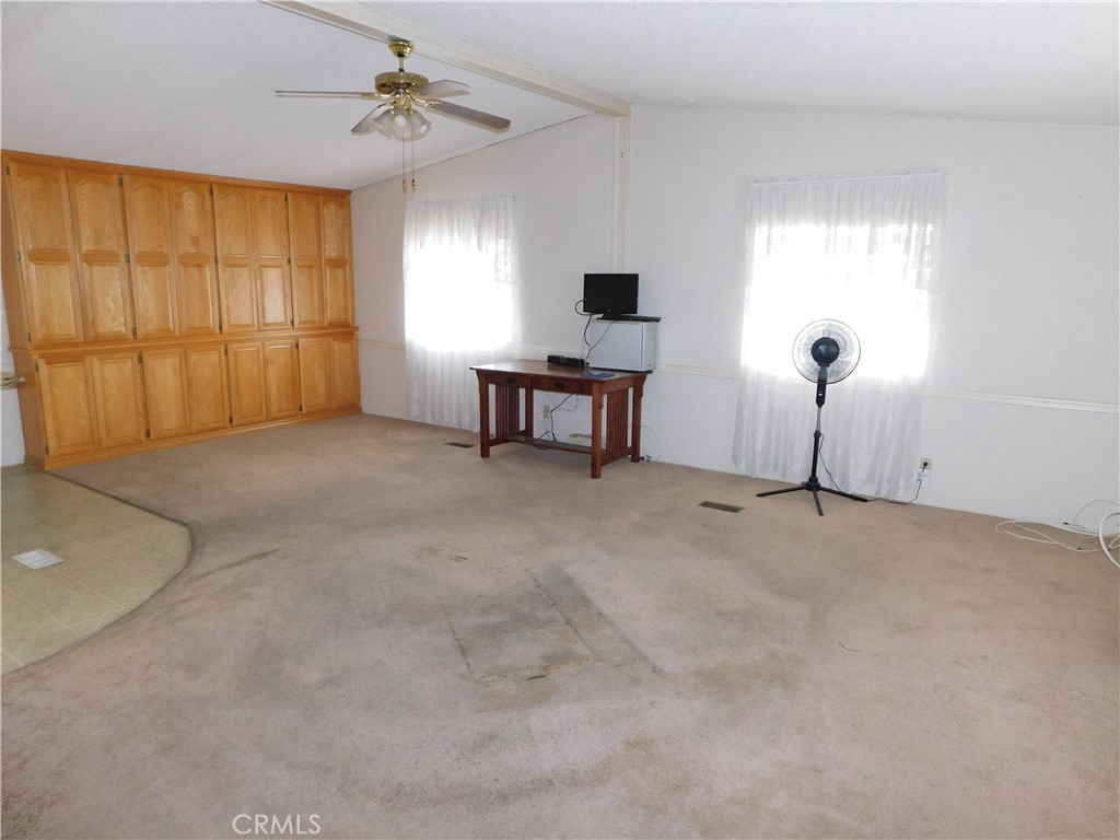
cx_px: 560
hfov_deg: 73.9
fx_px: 744
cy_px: 420
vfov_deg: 58.9
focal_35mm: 23
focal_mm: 4
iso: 200
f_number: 3
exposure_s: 1/30
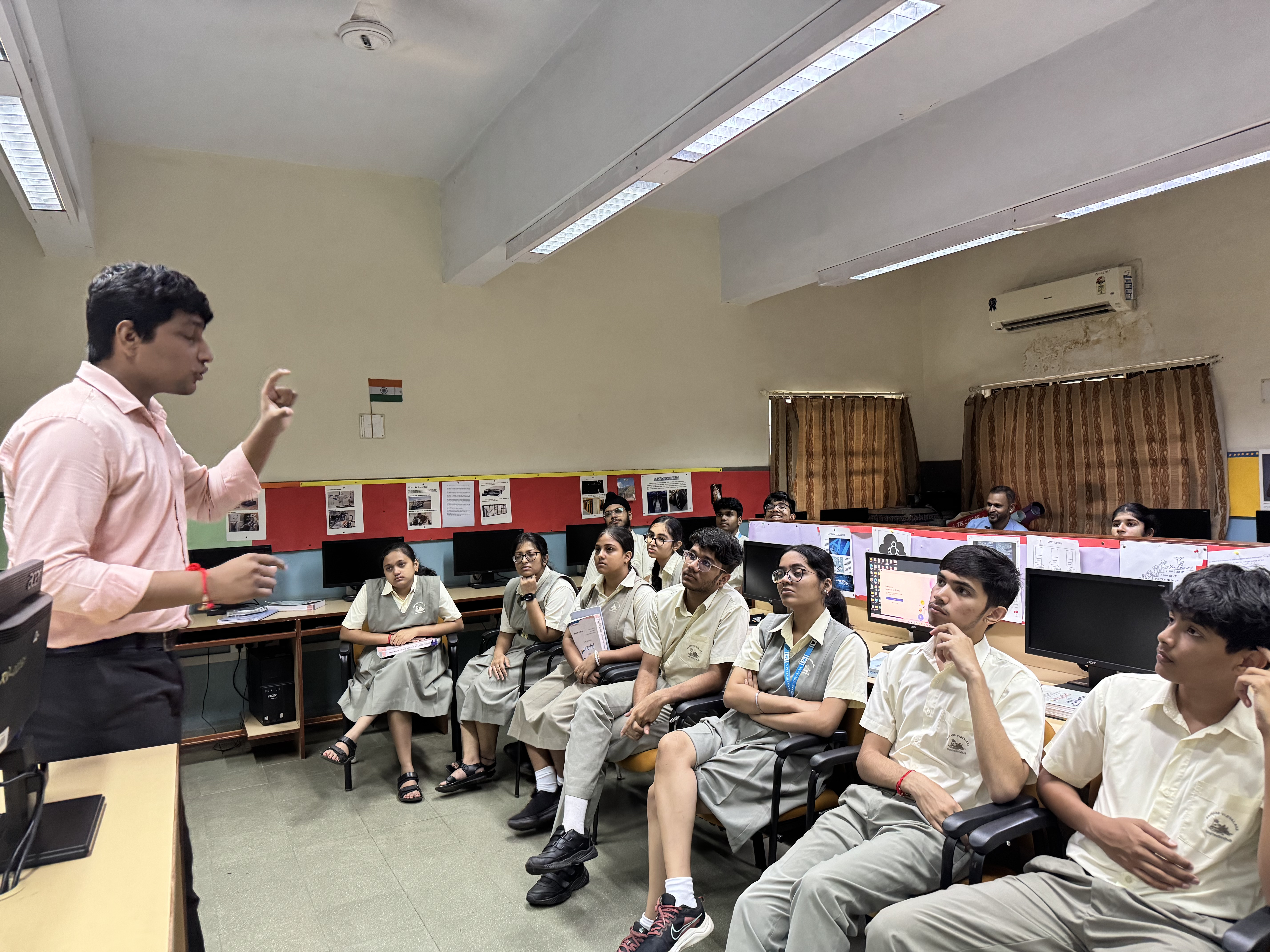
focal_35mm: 24
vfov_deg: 56.8
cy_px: 476
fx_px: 881
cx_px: 635
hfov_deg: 71.6
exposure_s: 1/50
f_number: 1.78
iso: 500
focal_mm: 6.76
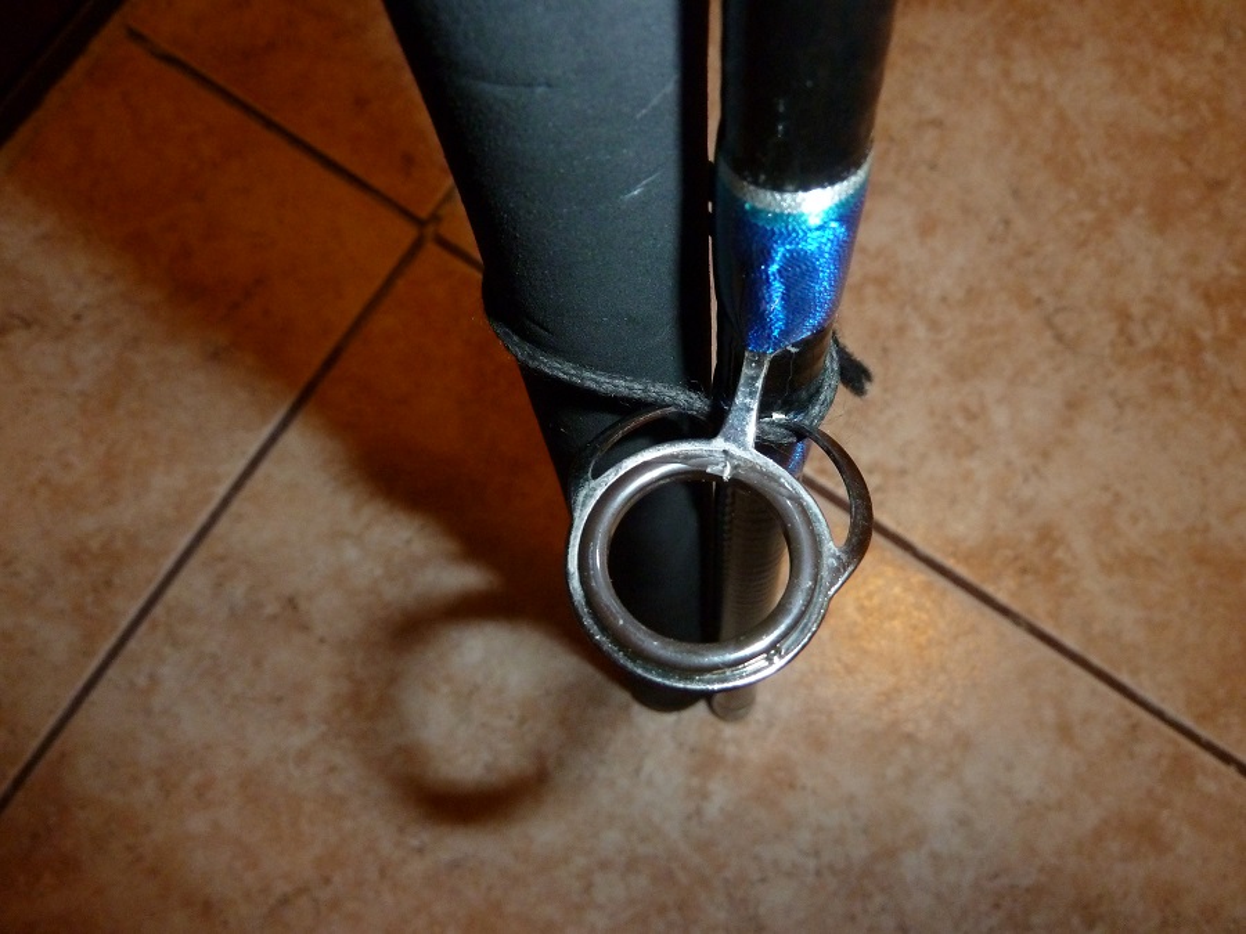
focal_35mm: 25
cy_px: 467
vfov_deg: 54.9
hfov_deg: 69.4
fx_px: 900
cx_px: 623
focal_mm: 4.1
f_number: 3.3
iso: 400
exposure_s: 1/30
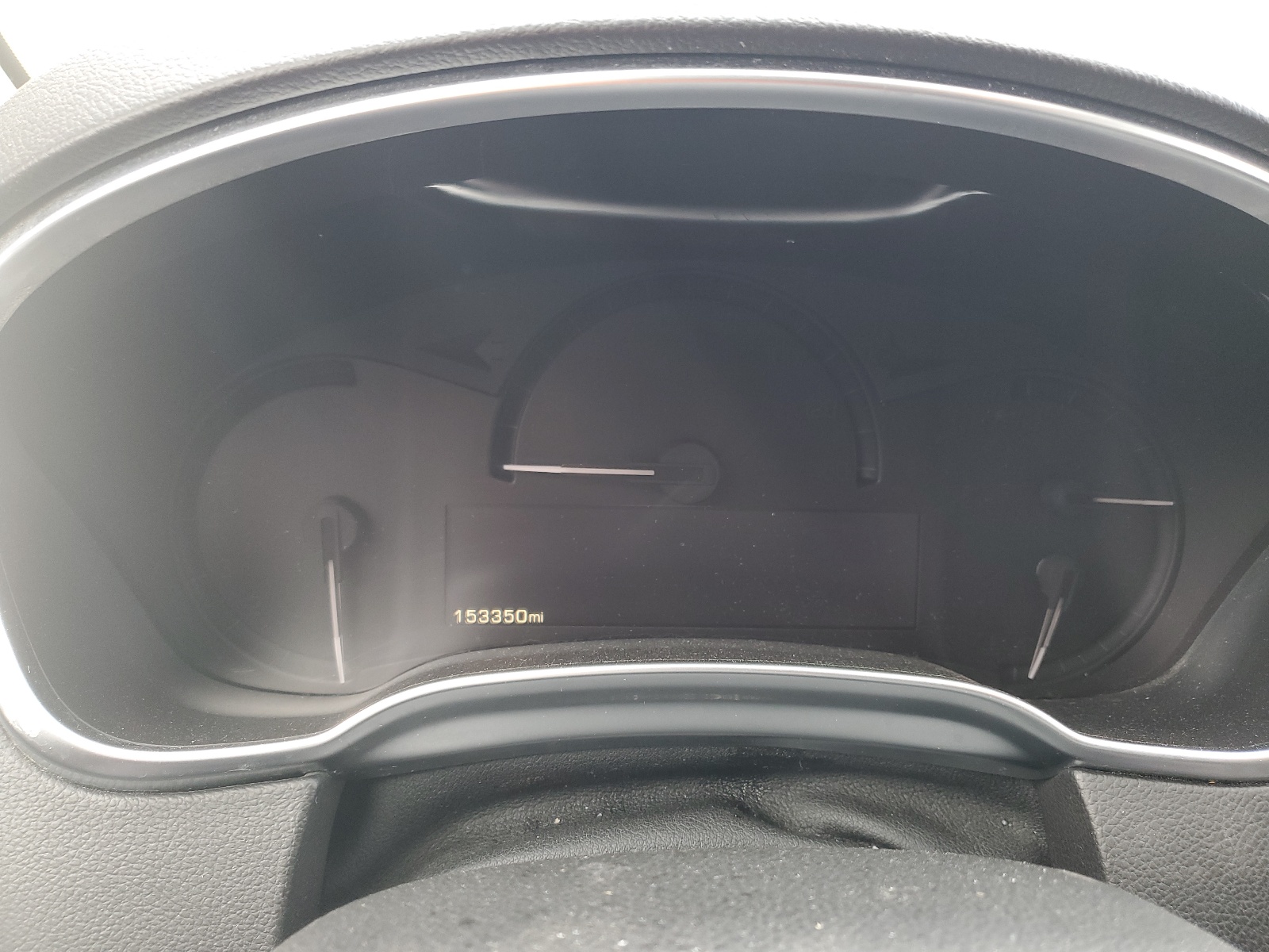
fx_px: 953
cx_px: 634
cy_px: 476
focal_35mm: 26
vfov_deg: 53.1
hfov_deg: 67.3
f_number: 1.5
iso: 77
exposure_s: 1/50
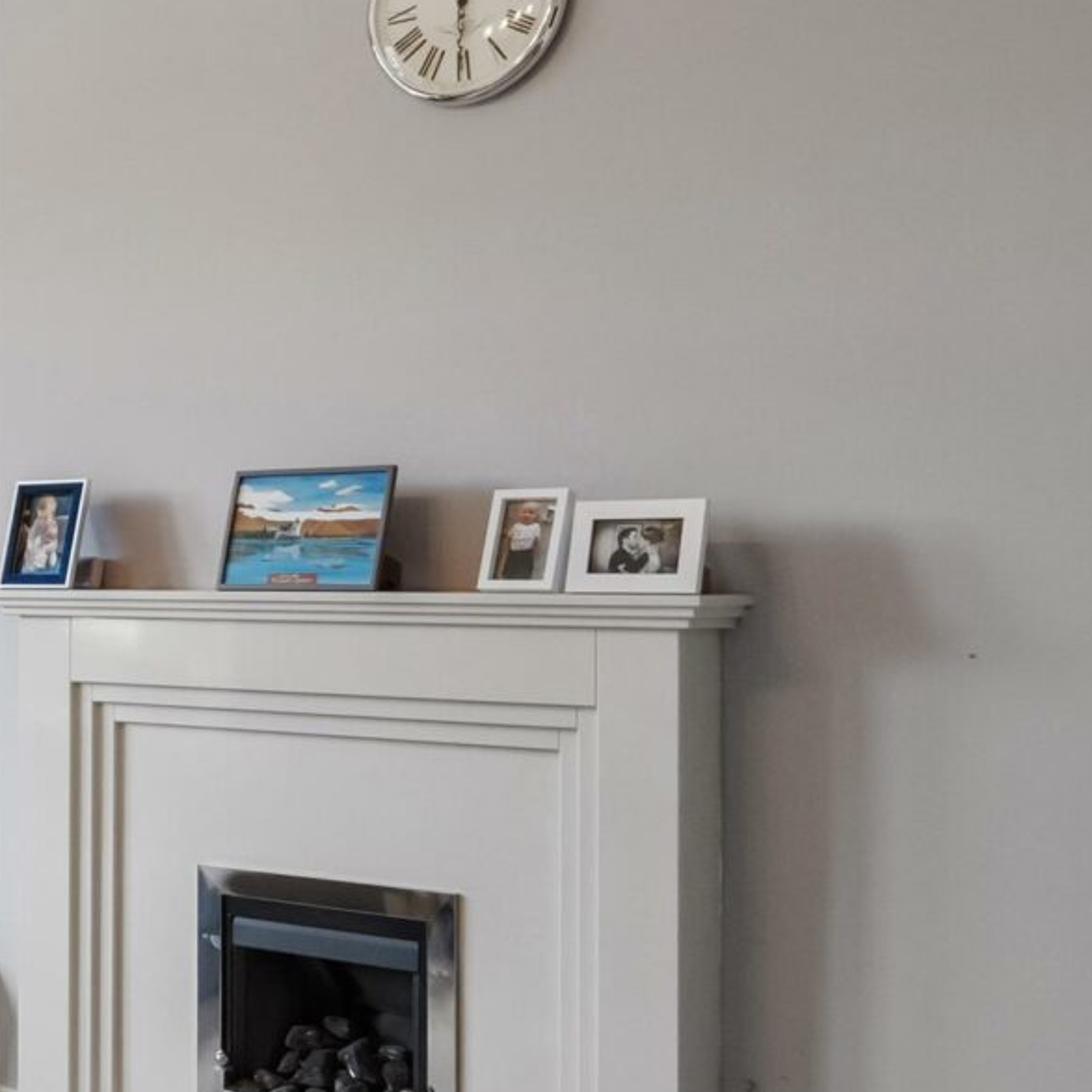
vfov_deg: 27.3
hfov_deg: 21.6
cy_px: 623
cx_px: -651
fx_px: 2248
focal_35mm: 63
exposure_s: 1/40
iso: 800
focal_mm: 16
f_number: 8
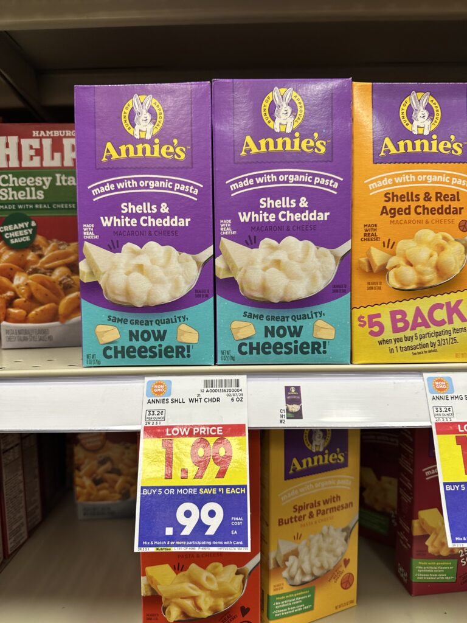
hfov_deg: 56.8
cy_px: 312
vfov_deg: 71.6
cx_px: 234
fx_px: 432
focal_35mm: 24
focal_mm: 6.86
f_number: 1.78
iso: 125
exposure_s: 1/60
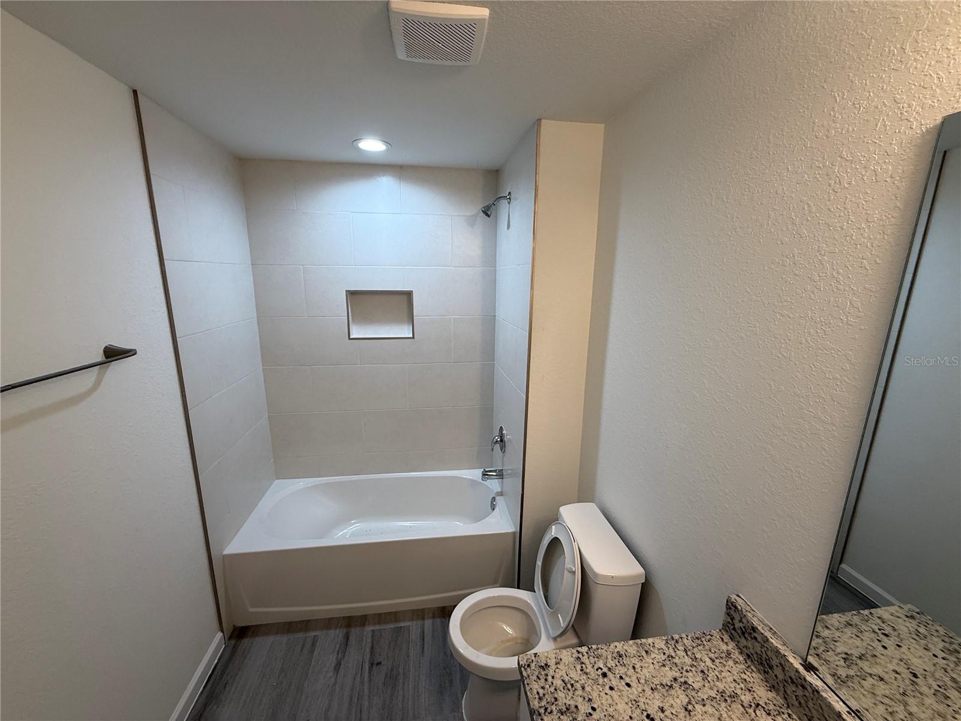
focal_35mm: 14
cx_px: 480
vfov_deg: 85.7
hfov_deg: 102.1
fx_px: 389
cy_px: 360
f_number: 2.2
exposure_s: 1/120
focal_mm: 2.22
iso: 80
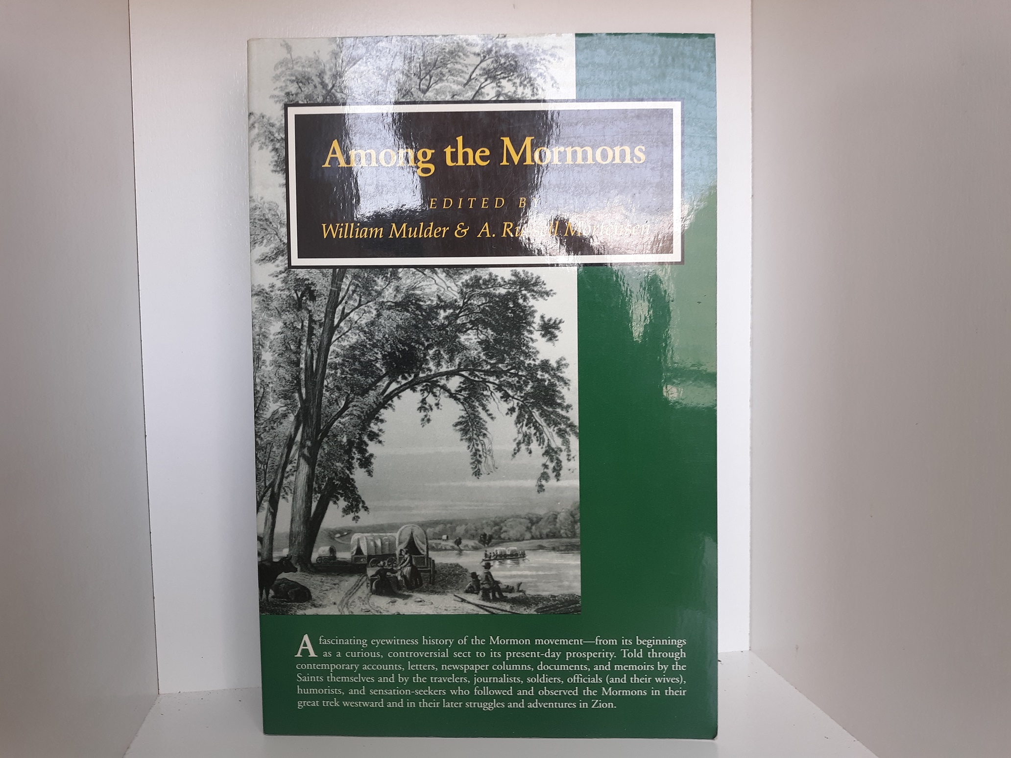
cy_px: 379
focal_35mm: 28
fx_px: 818
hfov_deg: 63.4
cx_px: 506
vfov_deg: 49.7
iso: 50
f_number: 1.7
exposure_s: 1/50
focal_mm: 3.7
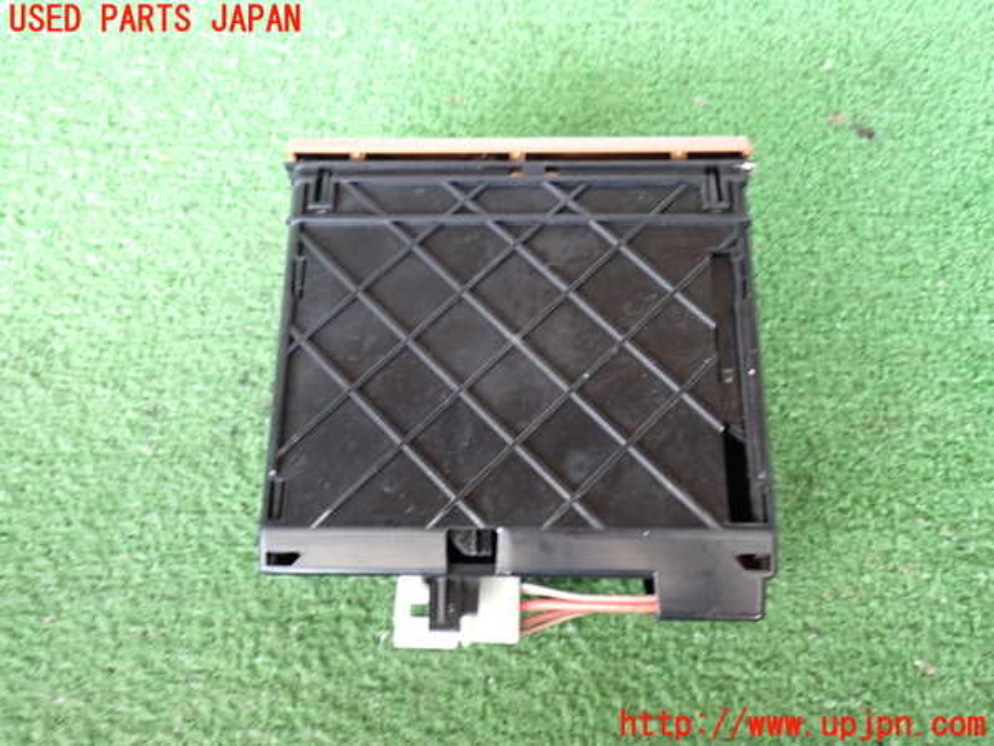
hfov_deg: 56.8
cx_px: 497
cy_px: 373
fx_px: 919
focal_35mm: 32
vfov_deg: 44.2
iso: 400
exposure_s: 1/30
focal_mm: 5.79
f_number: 2.4
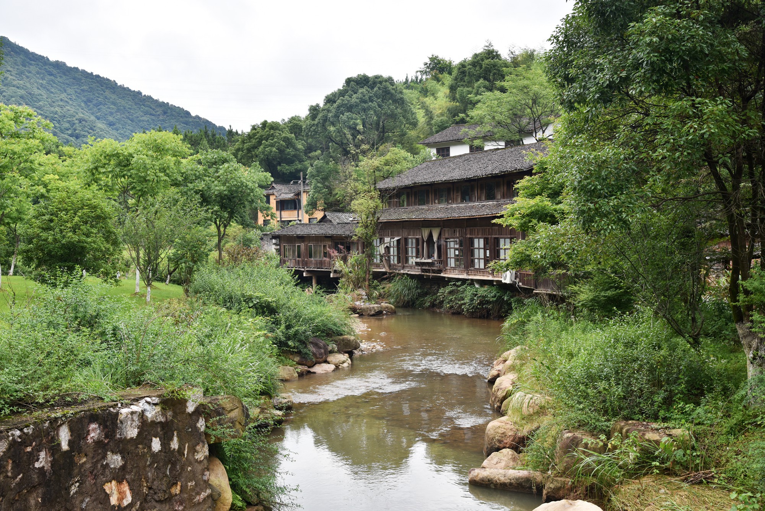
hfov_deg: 44.5
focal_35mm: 44
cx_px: 382
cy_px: 256
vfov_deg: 30.5
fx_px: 935
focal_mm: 44
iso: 400
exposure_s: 1/250
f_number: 8
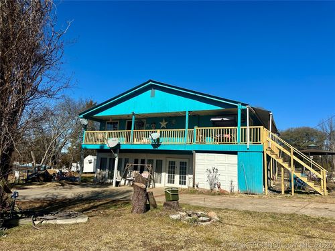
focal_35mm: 24
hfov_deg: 71.6
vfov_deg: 56.8
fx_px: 232
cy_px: 126
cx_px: 168
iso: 80
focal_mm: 6.86
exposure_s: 1/6211
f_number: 1.78
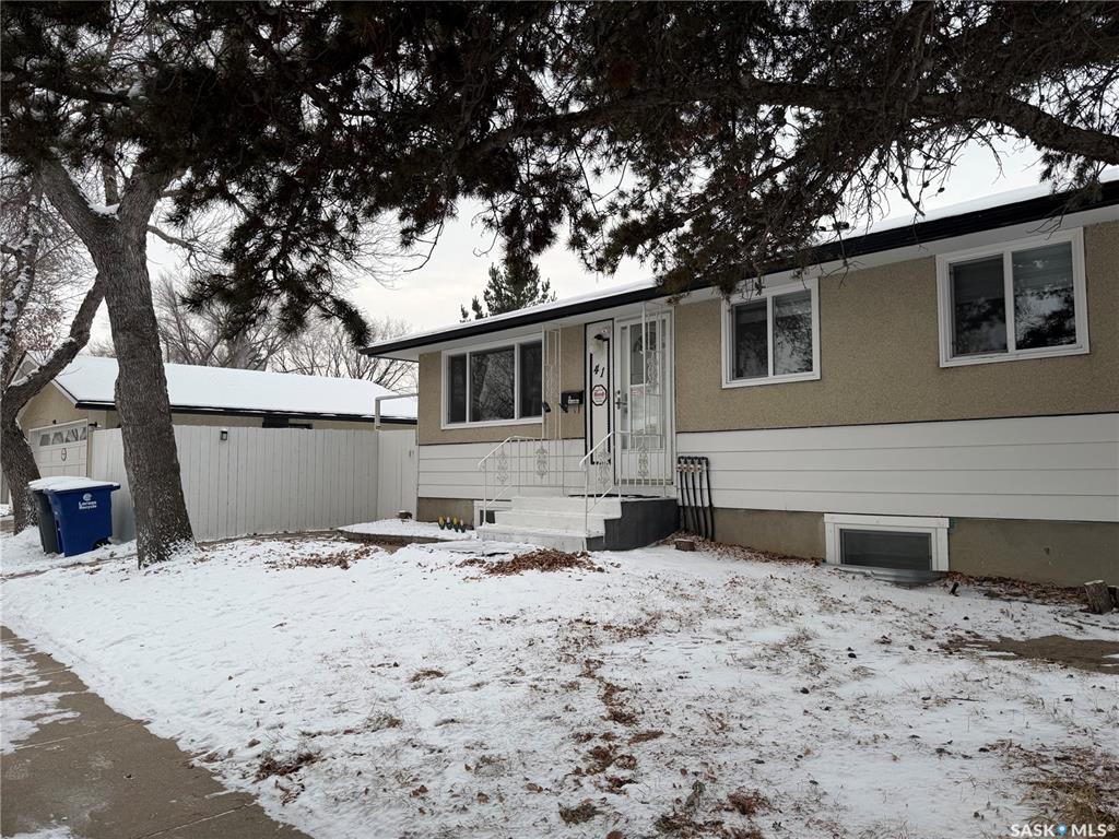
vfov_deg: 56.8
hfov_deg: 71.6
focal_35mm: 24
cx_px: 560
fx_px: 776
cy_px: 420
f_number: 1.78
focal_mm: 6.76
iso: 64
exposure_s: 1/246
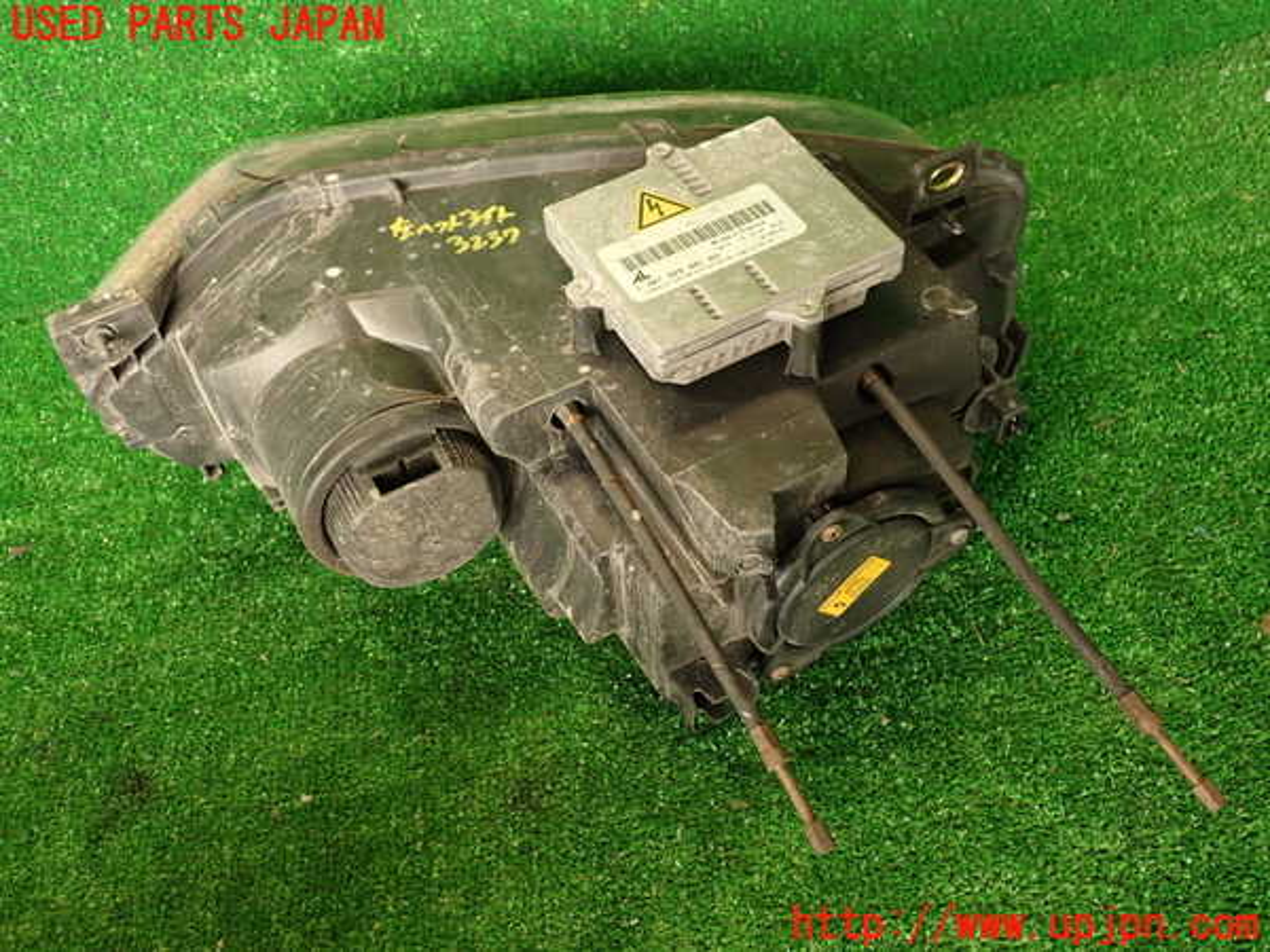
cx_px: 635
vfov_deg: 44.2
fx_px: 1174
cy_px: 476
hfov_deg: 56.8
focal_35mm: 32
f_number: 2.4
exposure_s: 1/30
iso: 200
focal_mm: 5.79
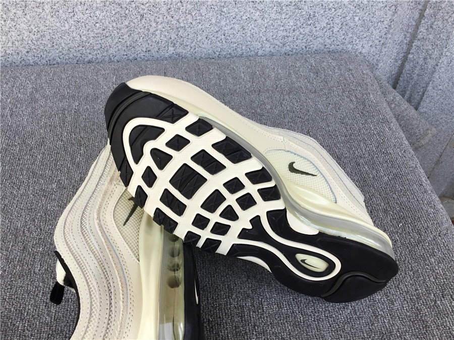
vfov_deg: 45.4
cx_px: 227
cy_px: 170
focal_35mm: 31
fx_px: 407
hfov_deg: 58.4
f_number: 2.4
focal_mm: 3.3
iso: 25
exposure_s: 1/179
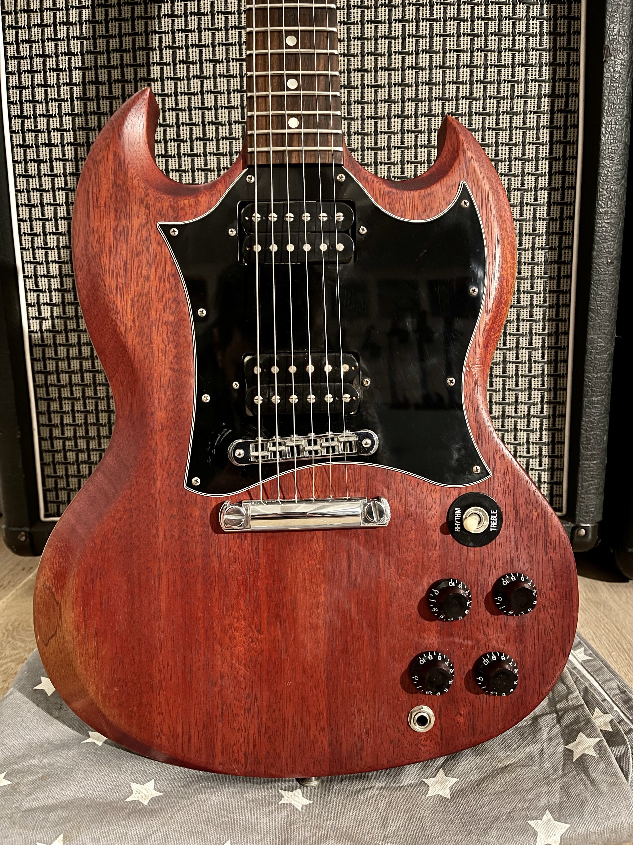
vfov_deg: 67.3
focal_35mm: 26
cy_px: 422
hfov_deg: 53.1
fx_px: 634
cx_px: 316
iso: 500
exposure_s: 1/10
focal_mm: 5.1
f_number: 1.6
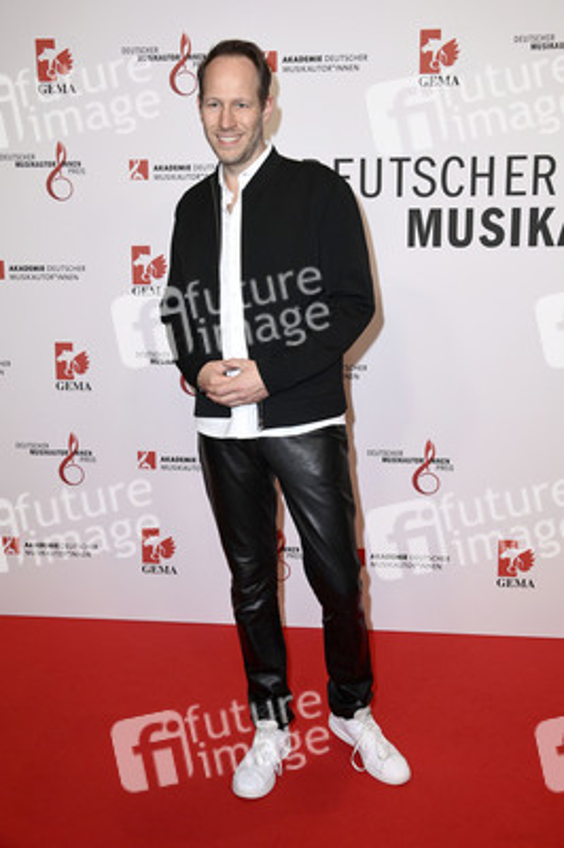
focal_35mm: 36
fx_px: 847
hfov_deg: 36.8
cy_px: 424
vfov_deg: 53.2
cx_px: 282
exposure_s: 1/250
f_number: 5.6
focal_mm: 36
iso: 800
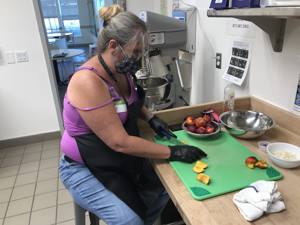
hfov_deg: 63.4
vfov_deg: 49.7
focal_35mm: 28
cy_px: 112
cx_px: 150
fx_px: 243
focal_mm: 3.99
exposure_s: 1/60
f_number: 1.8
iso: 32
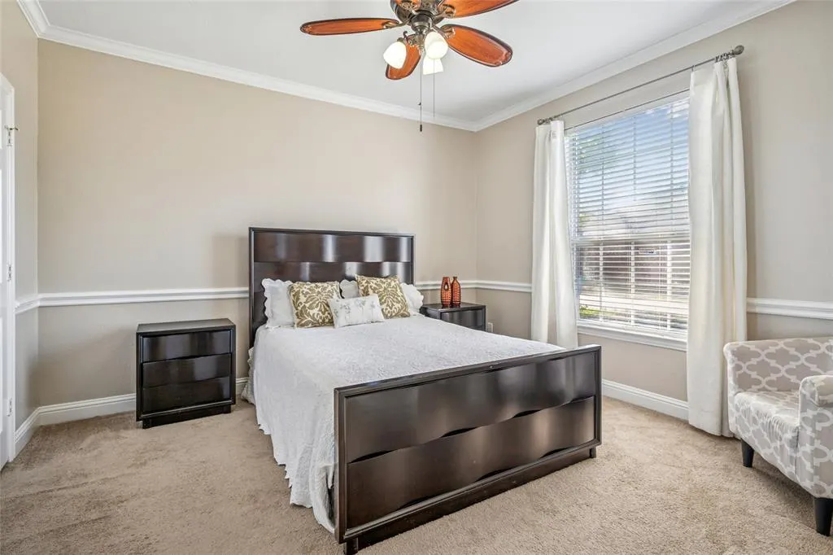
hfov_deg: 93.3
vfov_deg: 70.4
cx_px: 416
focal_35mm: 17
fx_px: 393
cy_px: 278
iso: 250
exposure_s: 1/5
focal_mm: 17
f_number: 8
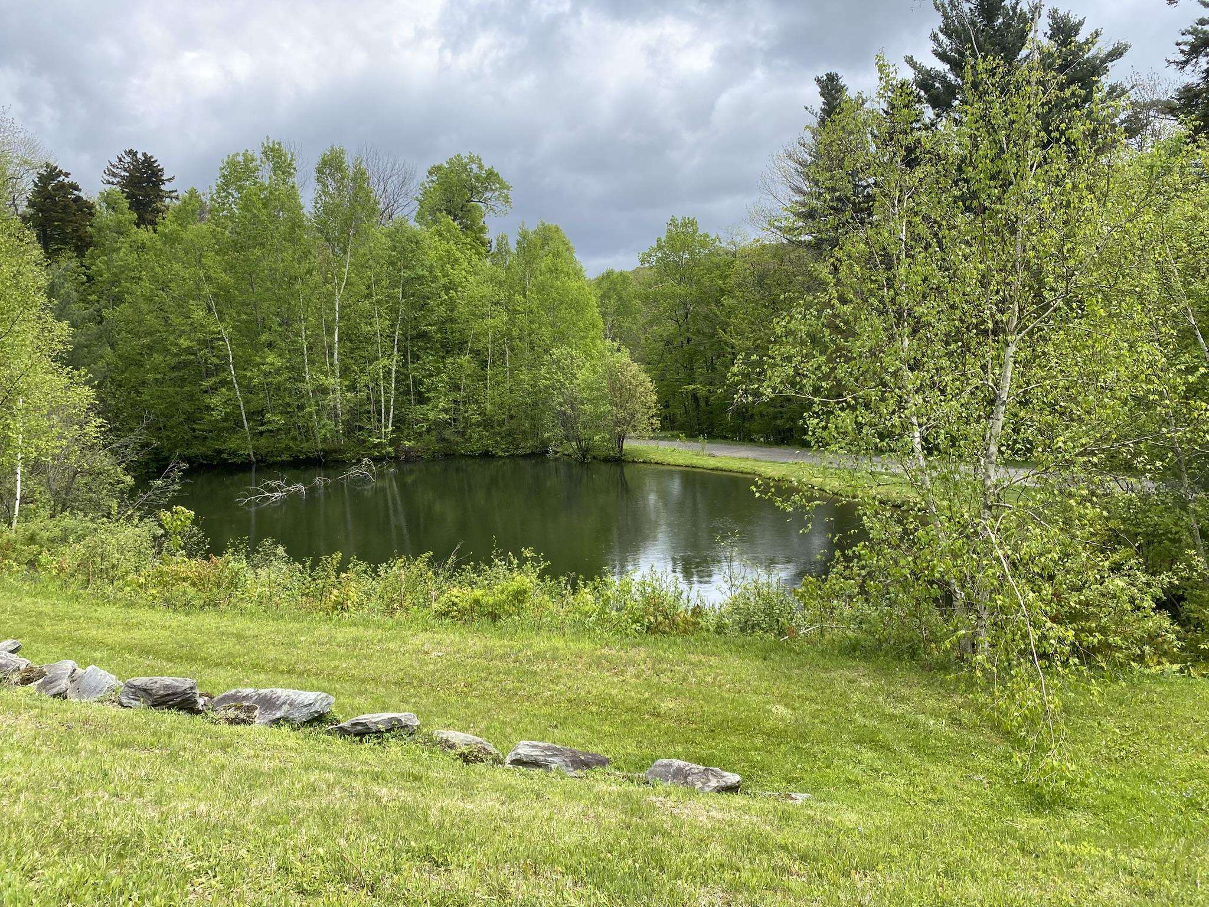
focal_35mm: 26
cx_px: 604
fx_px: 908
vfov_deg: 53.1
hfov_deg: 67.3
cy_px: 454
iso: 32
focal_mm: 4.25
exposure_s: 1/1996
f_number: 1.8
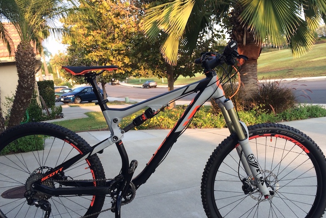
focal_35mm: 31
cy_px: 125
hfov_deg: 60.3
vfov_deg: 42.2
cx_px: 160
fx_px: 281
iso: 32
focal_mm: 4.15
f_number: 2.2
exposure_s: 1/145
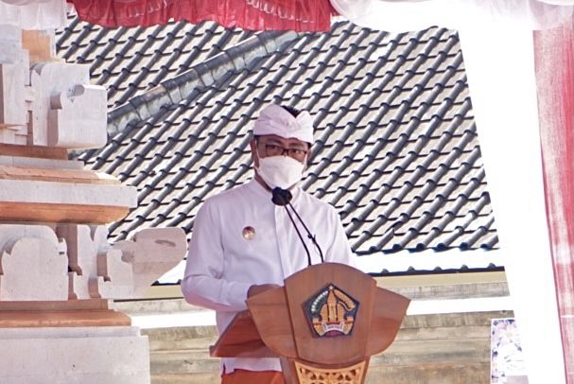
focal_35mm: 70
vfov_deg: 19.5
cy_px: 192
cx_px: 287
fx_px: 1117
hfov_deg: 28.8
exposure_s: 1/200
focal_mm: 70
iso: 400
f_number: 5.6
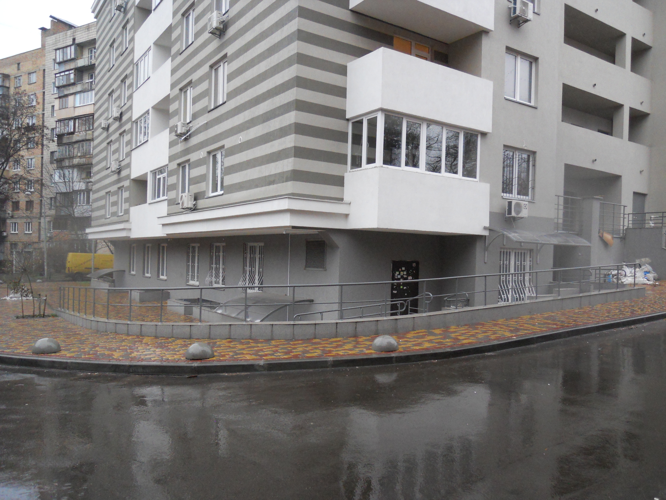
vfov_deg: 49.7
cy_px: 250
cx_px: 333
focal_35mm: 28
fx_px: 539
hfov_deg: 63.4
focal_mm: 5
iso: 400
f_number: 2.7
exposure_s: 1/125
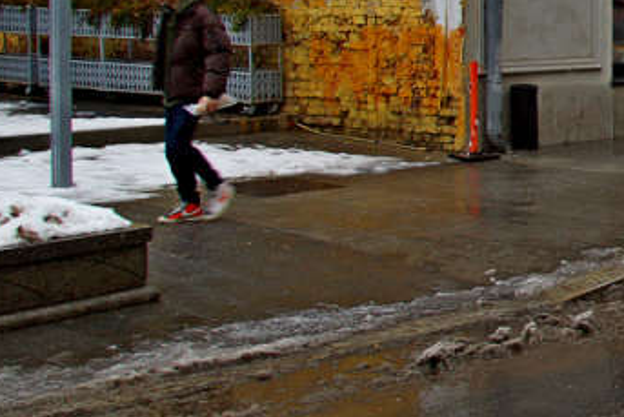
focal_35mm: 84
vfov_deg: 15.9
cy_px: -5
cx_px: 993
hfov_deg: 20.1
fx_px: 1457
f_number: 4.5
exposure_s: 1/80
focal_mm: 16
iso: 100
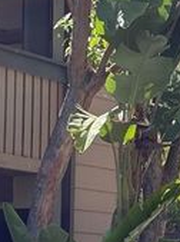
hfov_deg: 7.7
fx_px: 1322
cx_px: -63
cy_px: 210
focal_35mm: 190
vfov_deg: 10.4
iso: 100
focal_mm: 6.76
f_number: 1.78
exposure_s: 1/1543
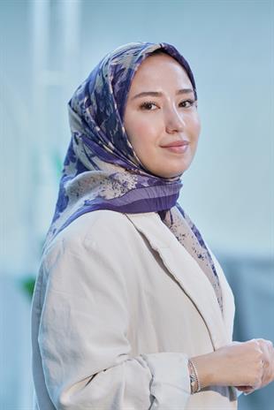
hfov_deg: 11.4
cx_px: 137
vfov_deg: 17.1
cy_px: 205
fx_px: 1368
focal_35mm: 120
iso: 640
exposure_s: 1/200
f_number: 3.5
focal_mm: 120
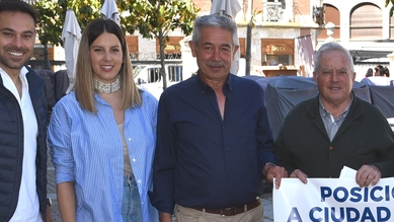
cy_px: 221
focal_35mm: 80
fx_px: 836
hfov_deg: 25.6
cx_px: 367
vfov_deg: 14.9
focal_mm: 22
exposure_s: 1/160
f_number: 6.3
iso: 100
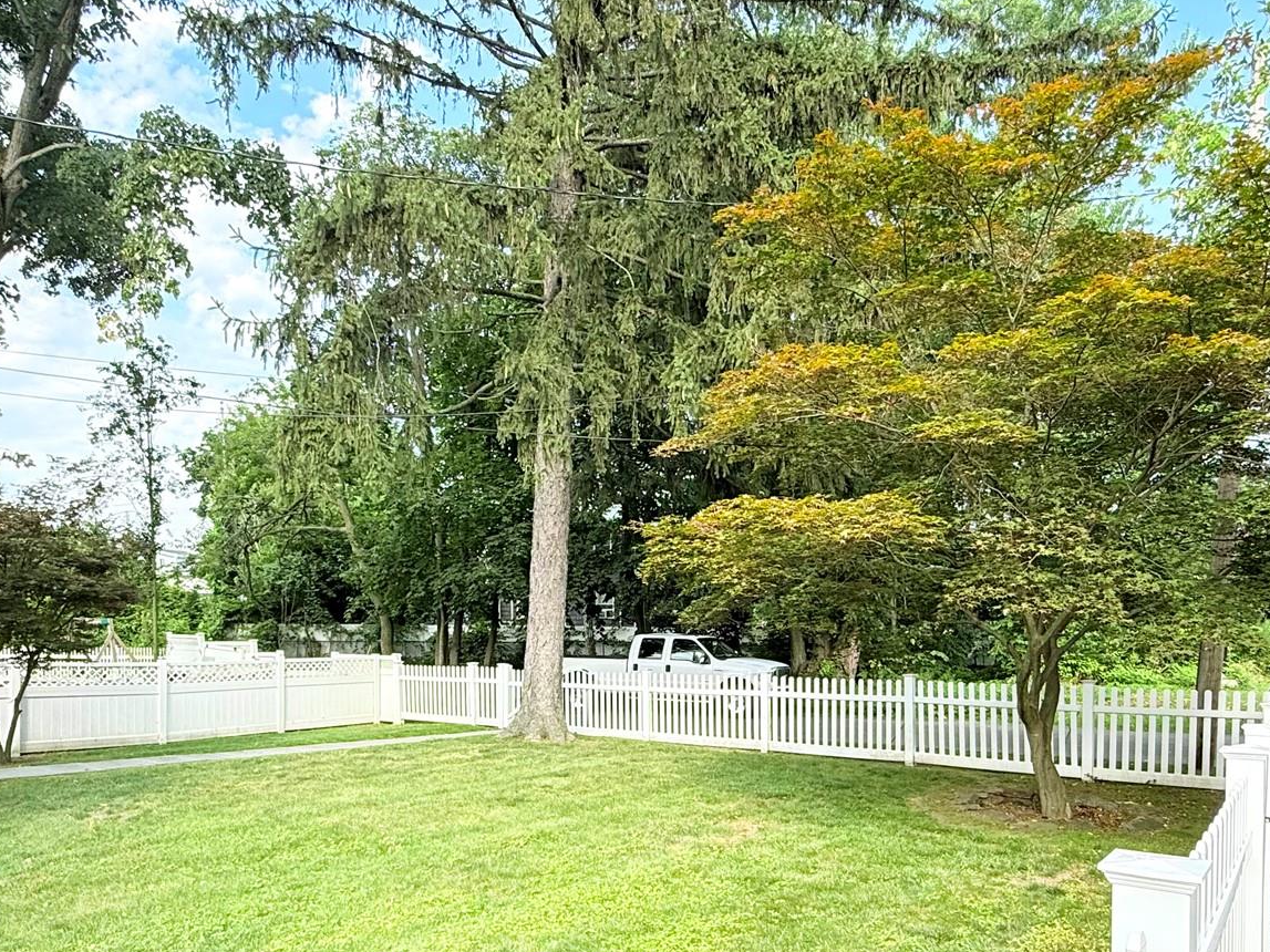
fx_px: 917
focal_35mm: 25
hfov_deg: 69.4
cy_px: 665
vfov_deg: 53.3
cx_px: 658
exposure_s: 1/498
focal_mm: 2.22
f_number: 2.2
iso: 64
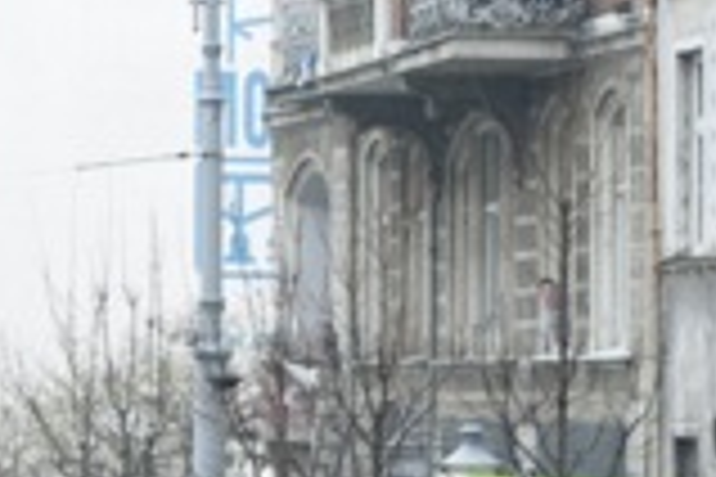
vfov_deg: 4.8
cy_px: 801
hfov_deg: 7.2
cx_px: -401
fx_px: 5588
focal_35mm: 281
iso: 3200
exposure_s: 1/250
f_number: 4
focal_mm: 70
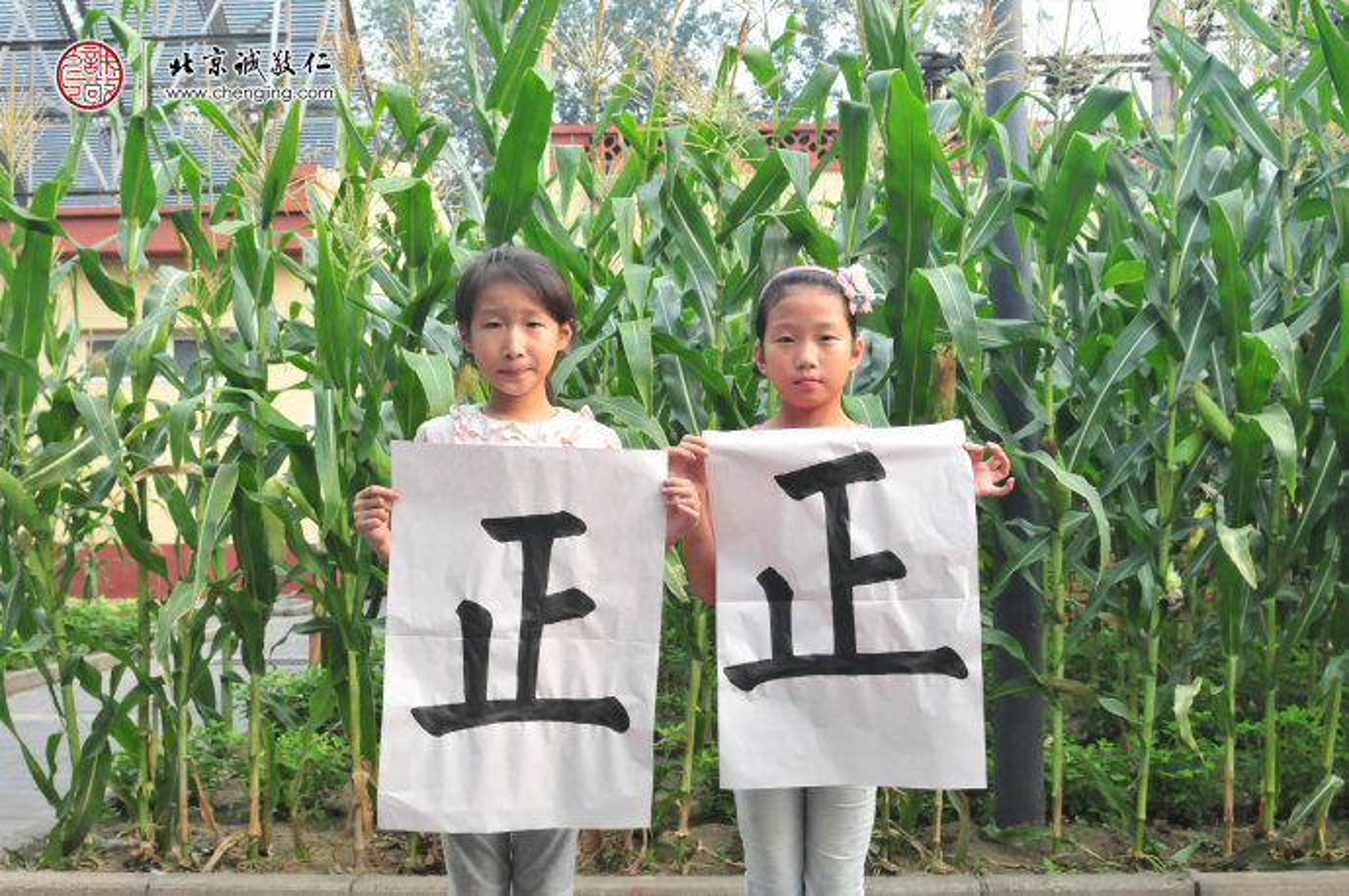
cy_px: 448
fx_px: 1347
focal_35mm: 36
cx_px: 674
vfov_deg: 36.8
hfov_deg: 53.2
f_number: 8
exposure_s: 1/320
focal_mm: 24
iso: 800
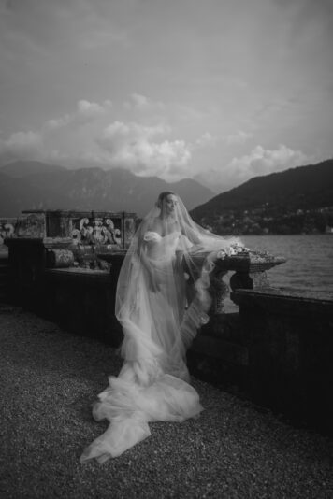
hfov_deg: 37.9
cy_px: 250
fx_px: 486
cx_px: 166
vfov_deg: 54.4
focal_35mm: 35
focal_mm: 35
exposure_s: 1/3200
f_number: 1.4
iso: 64
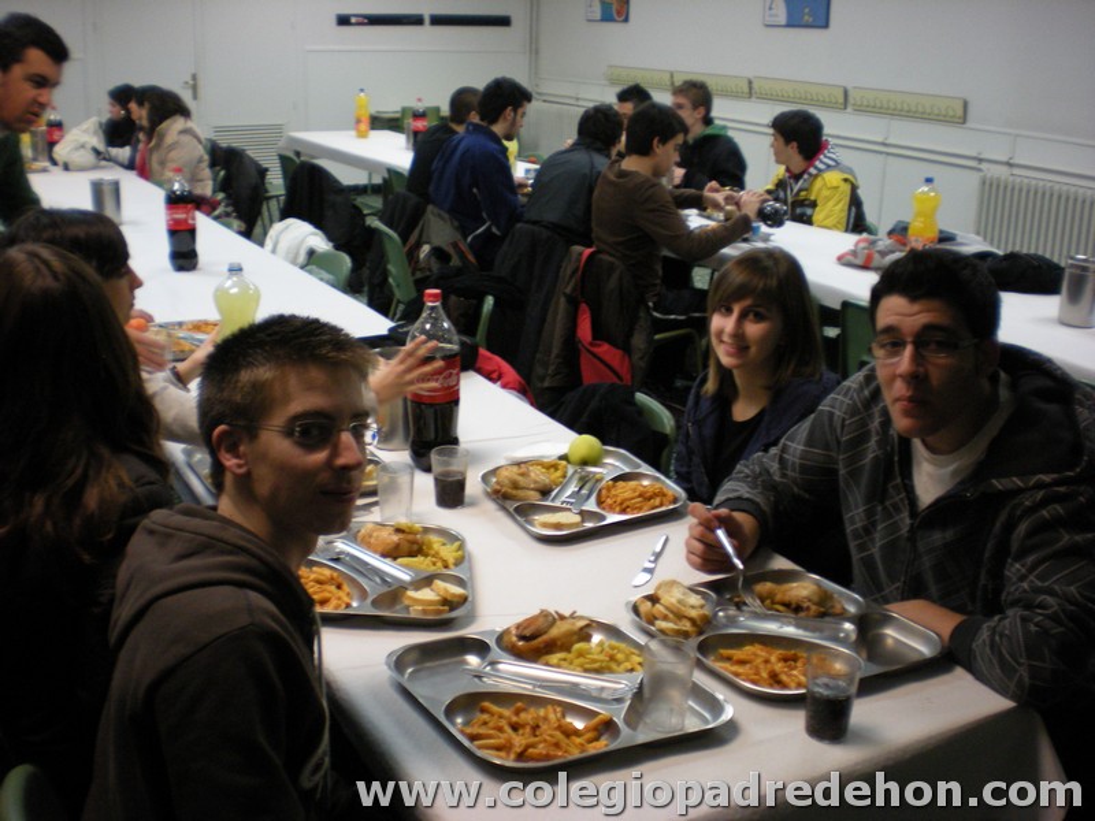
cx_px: 548
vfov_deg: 37.7
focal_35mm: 38
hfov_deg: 49.0
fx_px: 1202
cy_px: 410
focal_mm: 6.3
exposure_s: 1/35.4
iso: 200
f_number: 3.1
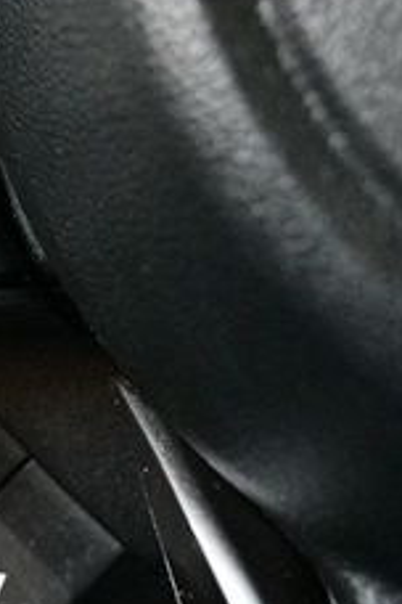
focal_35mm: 84
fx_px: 1407
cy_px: 146
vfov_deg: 23.9
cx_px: -185
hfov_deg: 15.2
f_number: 3.8
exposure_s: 1/60
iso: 8000
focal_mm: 20
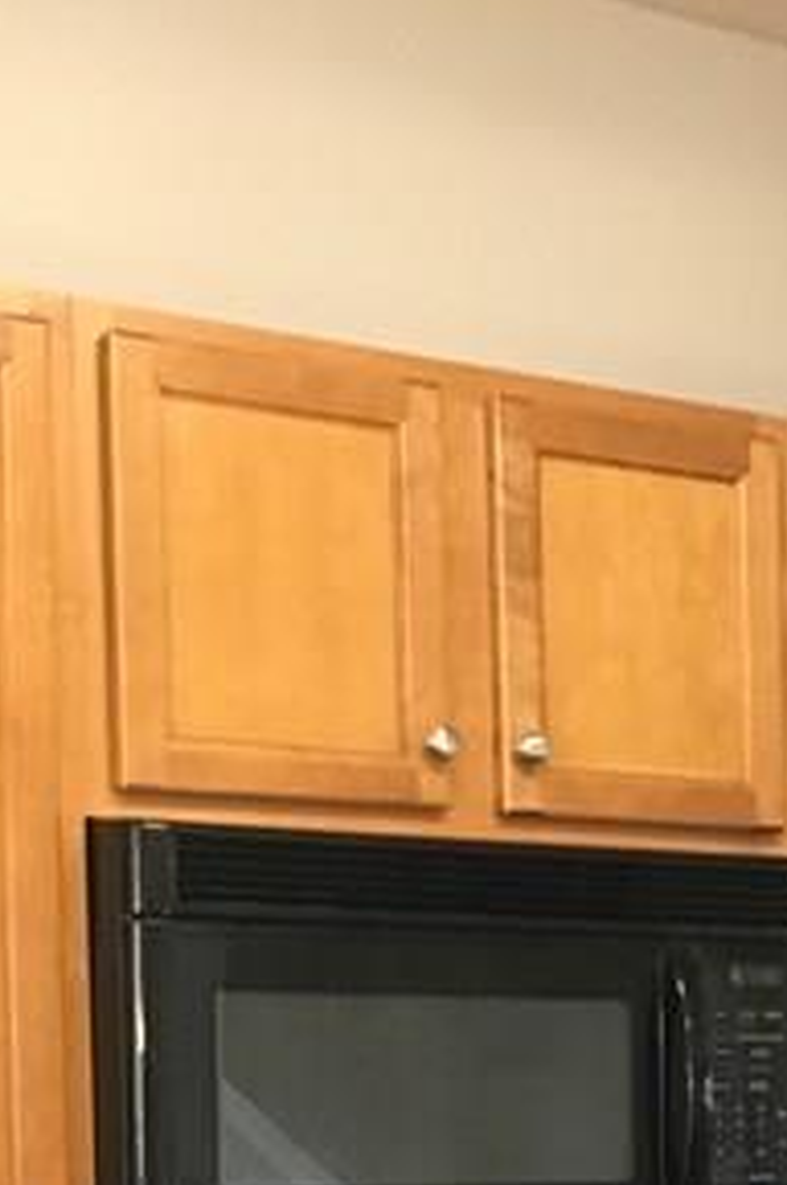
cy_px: 1308
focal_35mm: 107
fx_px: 3517
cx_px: 1603
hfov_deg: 11.4
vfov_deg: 18.4
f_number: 2.2
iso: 125
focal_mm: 4.15
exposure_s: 1/30
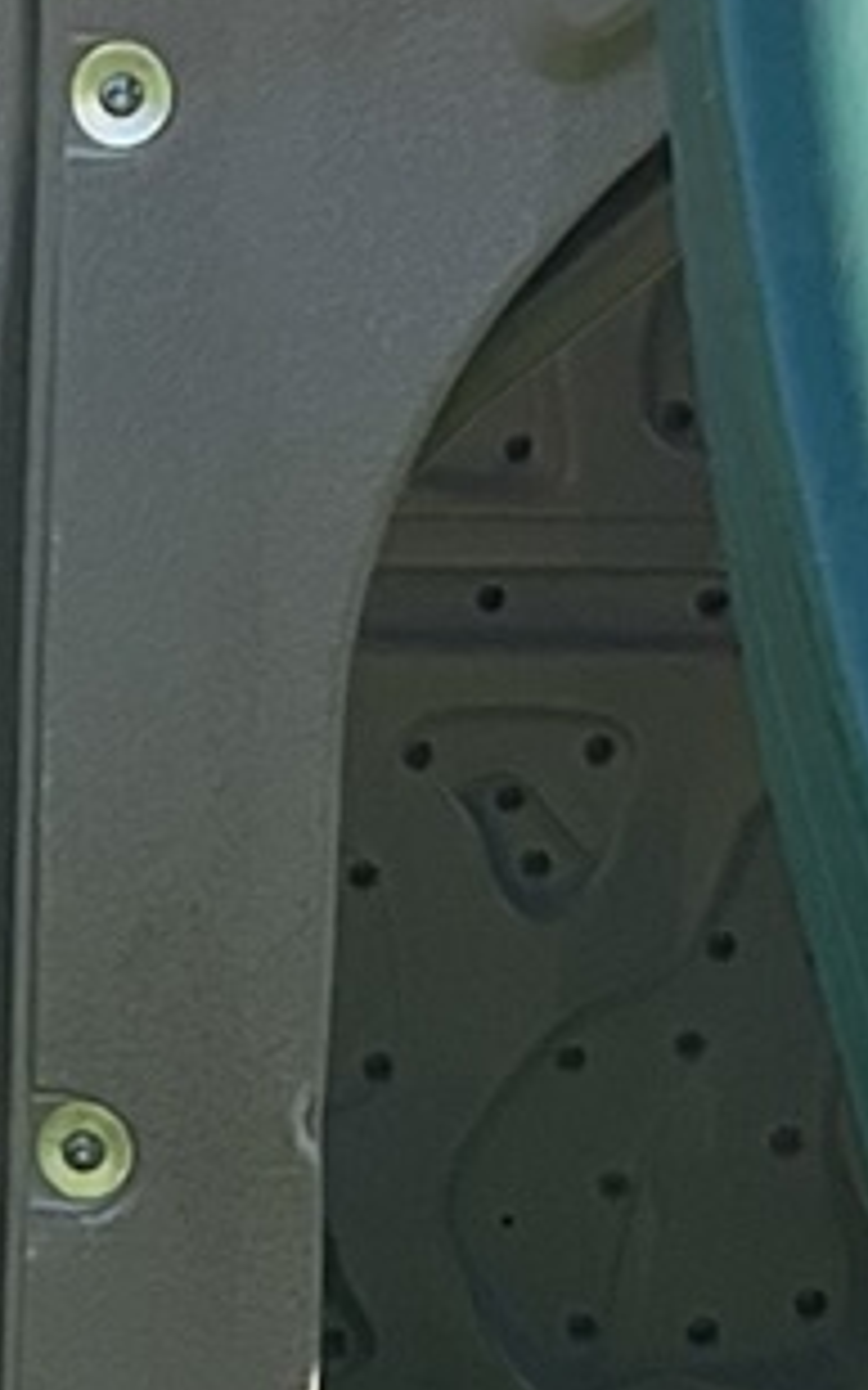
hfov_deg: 6.0
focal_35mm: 204
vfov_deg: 10.2
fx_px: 7725
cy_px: 1291
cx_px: -1543
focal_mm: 3
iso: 16
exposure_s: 1/580
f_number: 1.8
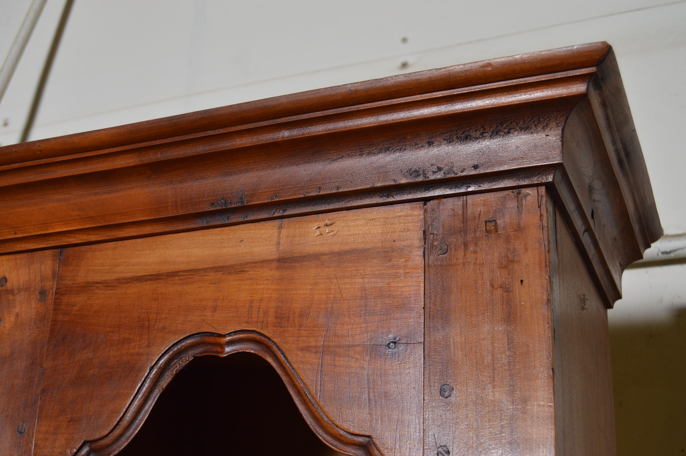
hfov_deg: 37.9
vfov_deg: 25.7
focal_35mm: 52
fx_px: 1000
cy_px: 228
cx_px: 343
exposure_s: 1/80
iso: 400
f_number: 6.3
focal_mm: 35
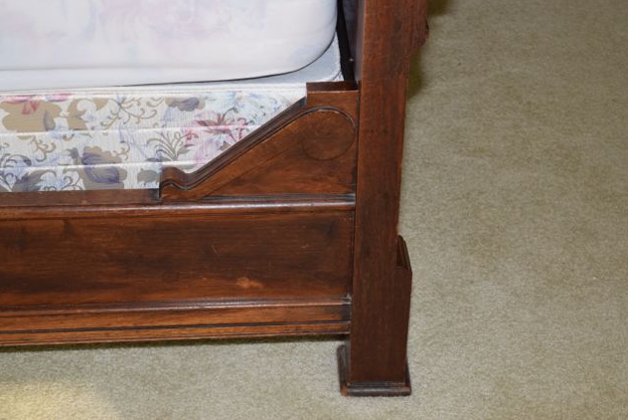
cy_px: 211
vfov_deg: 16.4
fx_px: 1457
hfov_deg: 24.3
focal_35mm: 84
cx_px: 315
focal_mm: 55
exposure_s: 1/125
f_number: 5.6
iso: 800
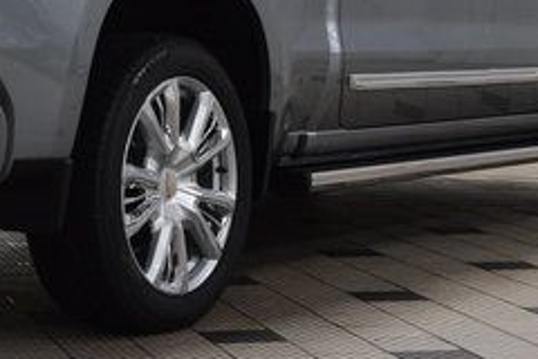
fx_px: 2152
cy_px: -33
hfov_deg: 14.1
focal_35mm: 144
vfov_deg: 9.4
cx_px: 52
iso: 1600
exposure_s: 1/60
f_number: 8
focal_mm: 36
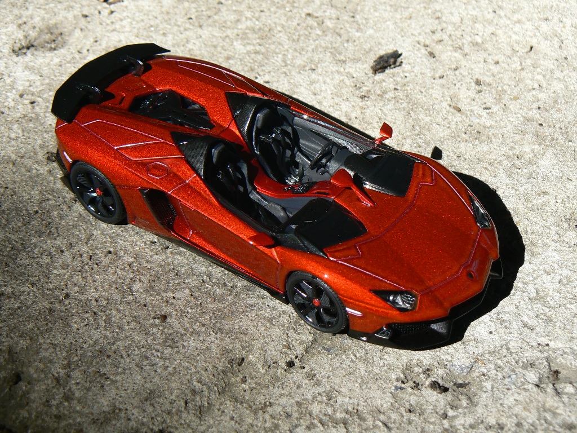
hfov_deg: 27.4
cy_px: 216
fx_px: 1183
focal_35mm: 71
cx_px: 288
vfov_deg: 20.7
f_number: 5.6
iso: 80
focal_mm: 11.8
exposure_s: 1/320
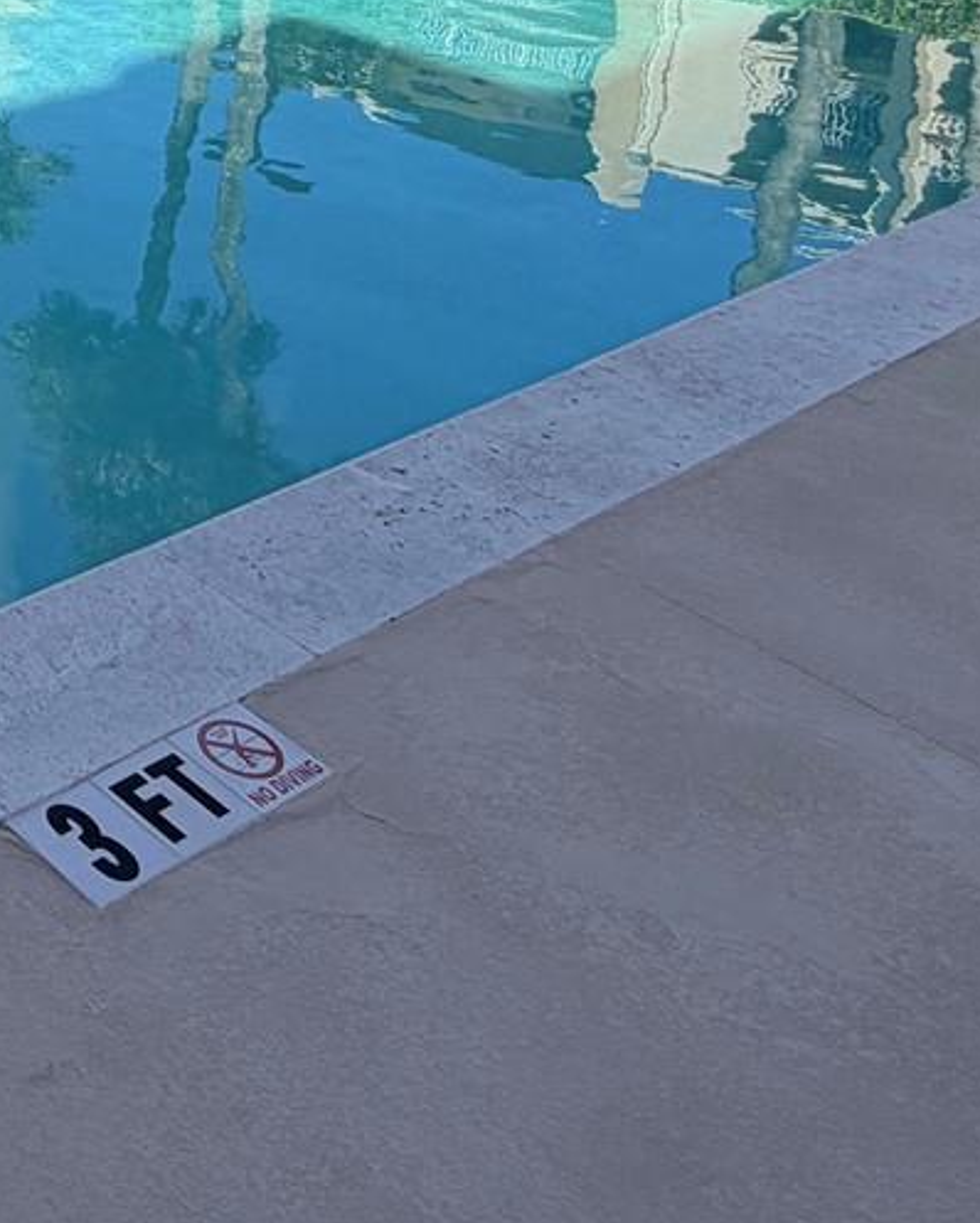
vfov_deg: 35.9
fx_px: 1594
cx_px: -463
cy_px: -113
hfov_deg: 26.0
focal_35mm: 44
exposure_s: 1/830
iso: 20
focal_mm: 2.22
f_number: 2.2
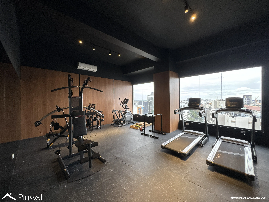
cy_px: 101
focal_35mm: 14
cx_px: 134
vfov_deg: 85.7
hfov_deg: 102.1
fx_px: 109
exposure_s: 1/99
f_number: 2.2
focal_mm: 2.22
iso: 160
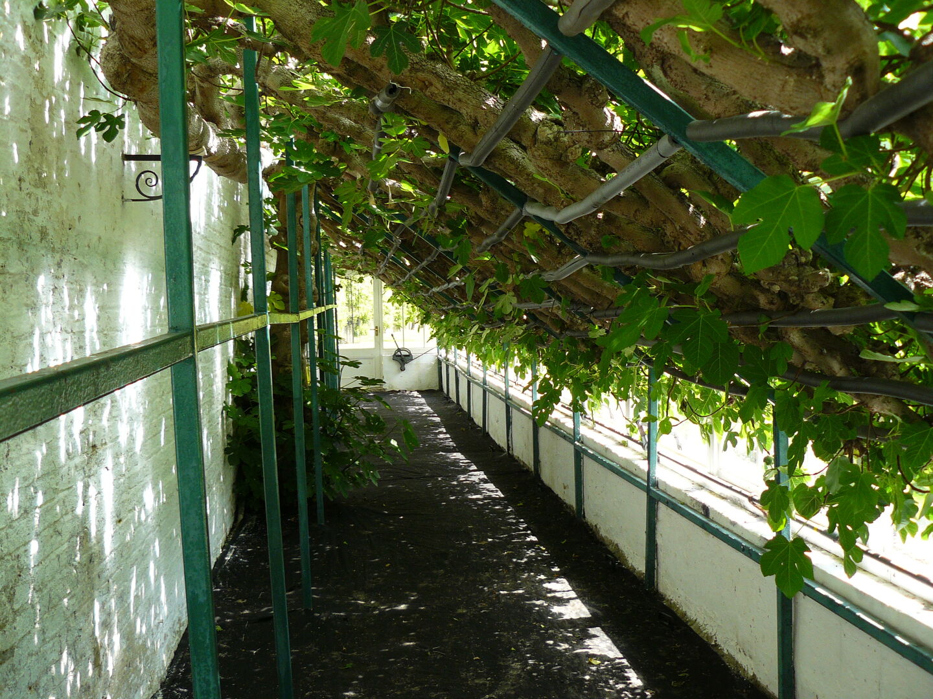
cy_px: 350
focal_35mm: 36
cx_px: 466
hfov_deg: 51.4
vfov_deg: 39.7
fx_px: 970
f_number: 2.8
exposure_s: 1/100
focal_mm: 6
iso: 100
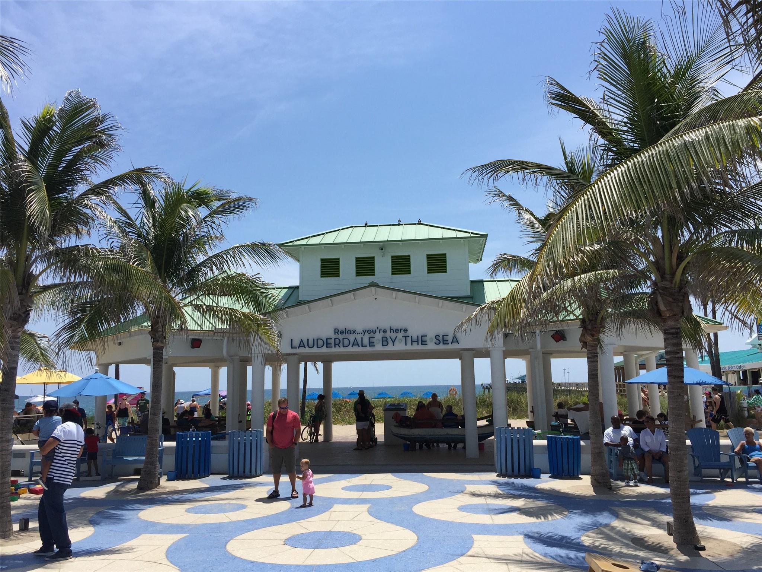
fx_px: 638
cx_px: 381
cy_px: 286
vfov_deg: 48.2
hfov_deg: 61.7
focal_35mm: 29
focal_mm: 4.15
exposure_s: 1/2639
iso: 32
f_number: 2.2
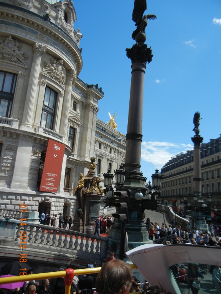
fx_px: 255
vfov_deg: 60.0
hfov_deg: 46.8
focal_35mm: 30
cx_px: 110
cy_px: 147
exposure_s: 1/425
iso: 160
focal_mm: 5.4
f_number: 7
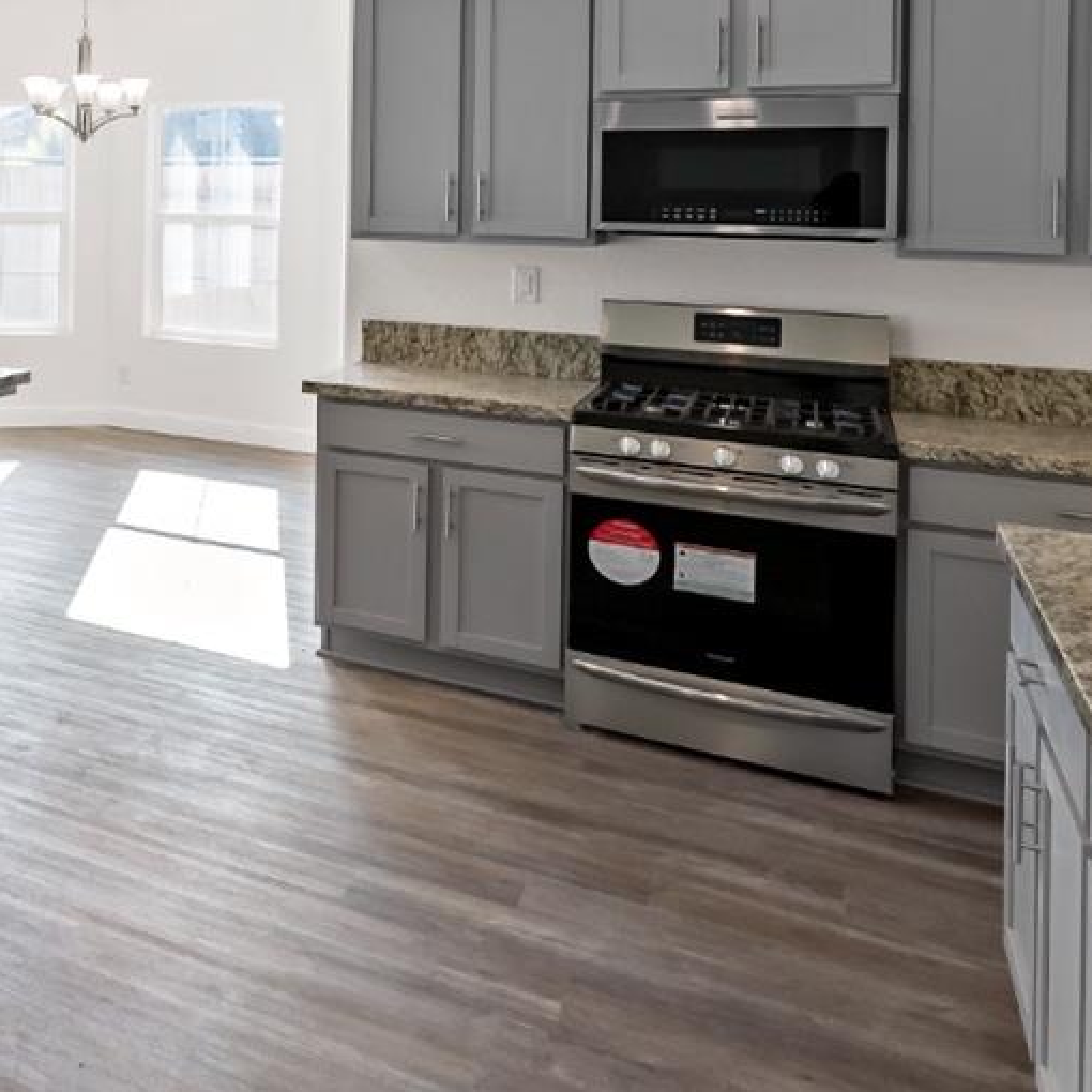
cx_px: -45
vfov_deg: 44.3
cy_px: 178
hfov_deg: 40.2
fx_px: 1249
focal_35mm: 35
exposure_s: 1/160
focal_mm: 14
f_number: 4
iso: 200
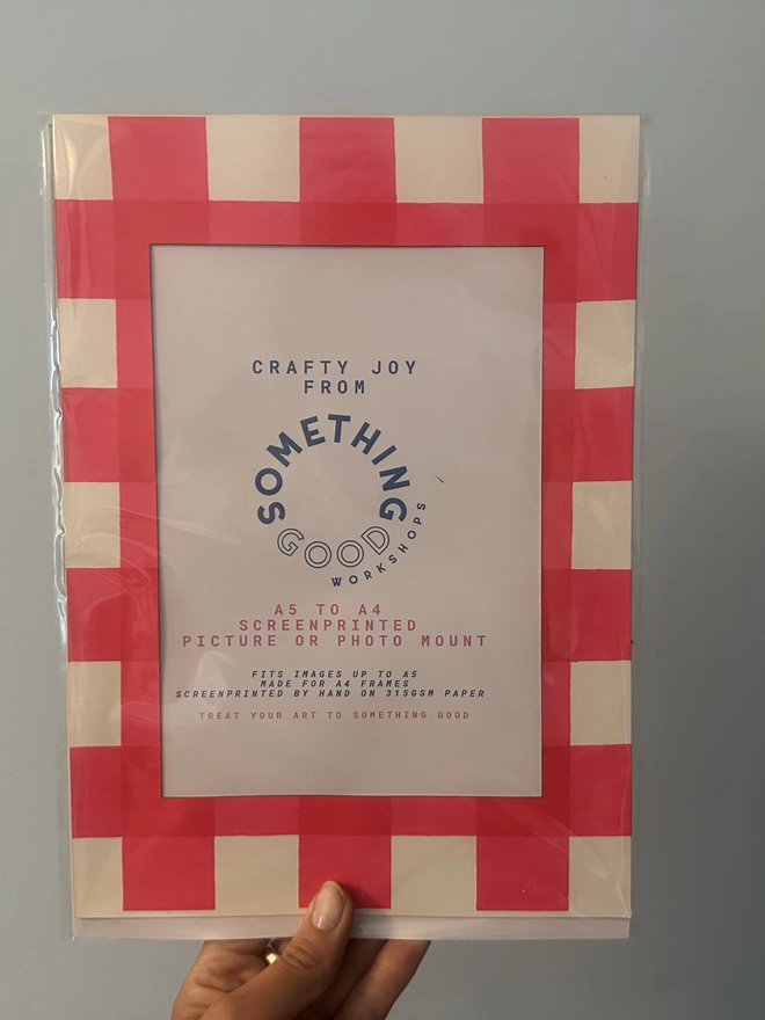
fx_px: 707
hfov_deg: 56.8
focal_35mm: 24
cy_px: 510
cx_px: 382
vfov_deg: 71.6
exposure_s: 1/50
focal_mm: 6.86
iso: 500
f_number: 1.78
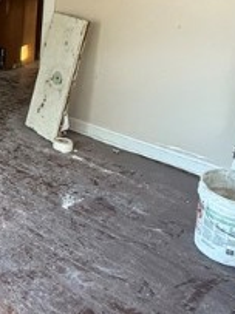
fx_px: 480
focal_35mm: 53
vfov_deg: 35.2
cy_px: 68
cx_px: -65
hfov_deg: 24.3
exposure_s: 1/60
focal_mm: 2.22
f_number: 2.2
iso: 400
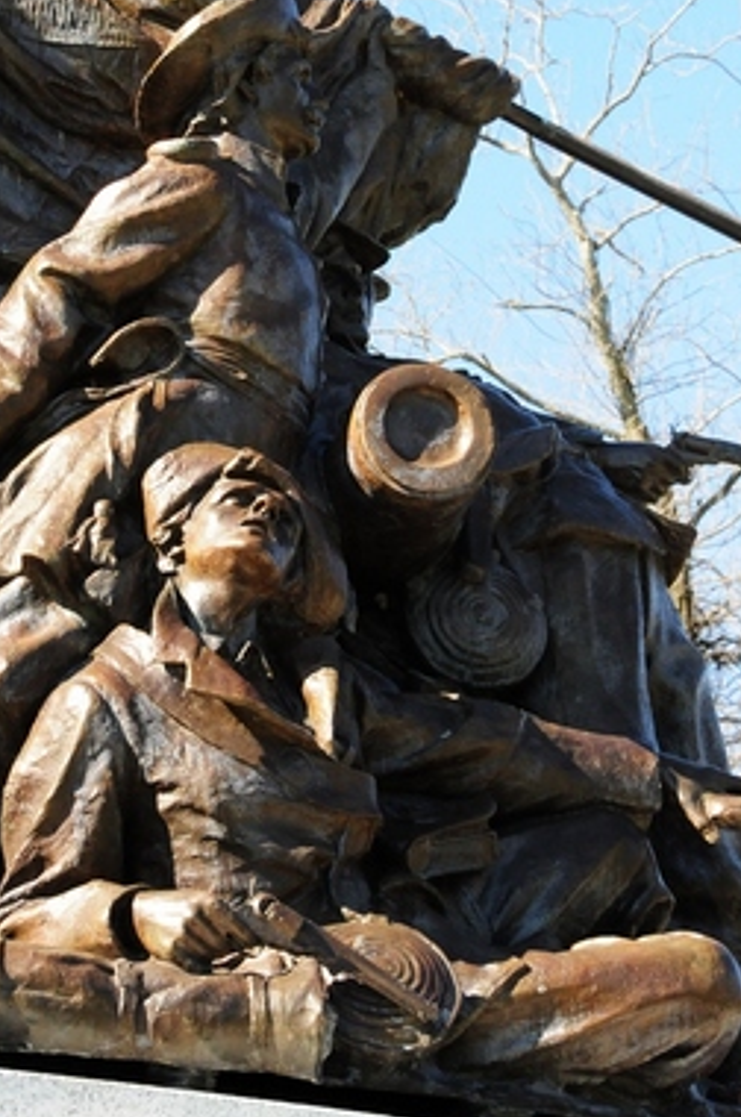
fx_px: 2820
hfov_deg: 14.9
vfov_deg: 22.2
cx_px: 234
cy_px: 282
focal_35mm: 91
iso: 1000
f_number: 10
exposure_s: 1/400
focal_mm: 36
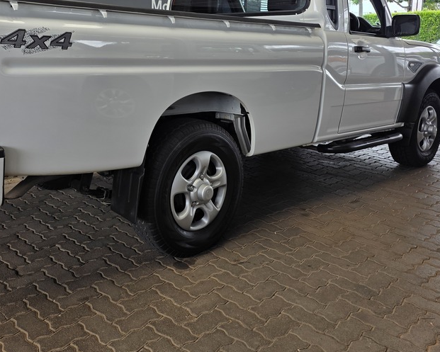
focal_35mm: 37
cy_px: 96
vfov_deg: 39.3
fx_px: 482
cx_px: 152
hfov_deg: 48.4
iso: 50
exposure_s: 1/359
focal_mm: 6.25
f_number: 1.7
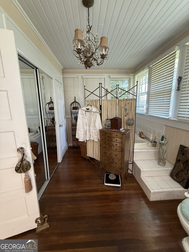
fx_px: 102
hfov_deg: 85.7
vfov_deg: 102.1
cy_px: 126
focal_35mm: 14
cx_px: 94
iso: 250
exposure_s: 1/60
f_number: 2.2
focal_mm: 2.22
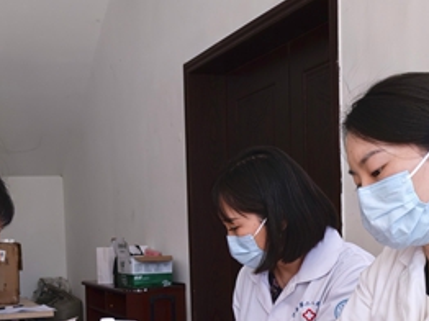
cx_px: 190
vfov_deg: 21.9
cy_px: 259
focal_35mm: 66
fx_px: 817
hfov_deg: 29.4
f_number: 1.9
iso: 50
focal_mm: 5.52
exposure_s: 1/121
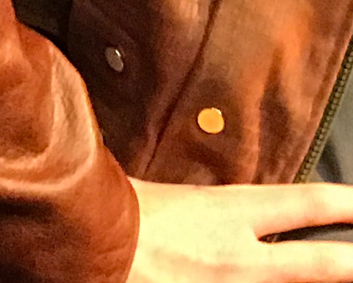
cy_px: -489
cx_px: 827
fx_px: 4002
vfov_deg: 3.9
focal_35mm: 383
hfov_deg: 4.9
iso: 400
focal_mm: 6.6
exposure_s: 1/60
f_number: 2.8
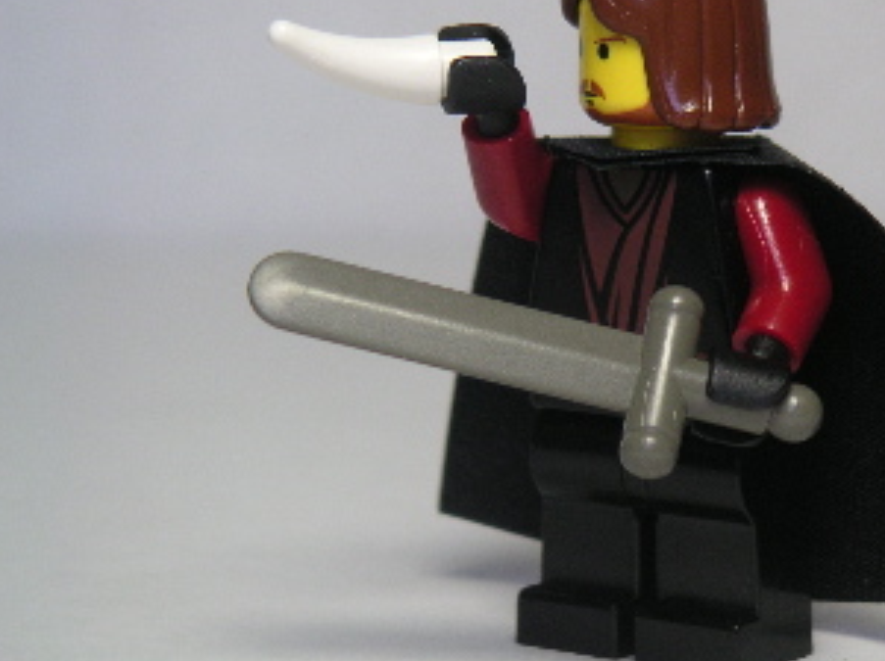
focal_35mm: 151
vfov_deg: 9.8
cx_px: 604
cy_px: 285
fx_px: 3856
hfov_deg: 13.1
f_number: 3.6
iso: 100
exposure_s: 1/90
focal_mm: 16.5
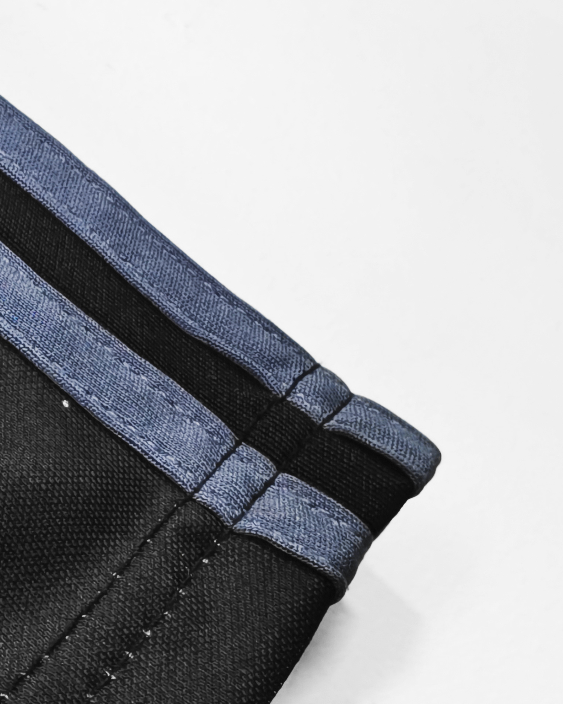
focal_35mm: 47
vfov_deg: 38.7
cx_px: -40
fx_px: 979
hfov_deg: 29.3
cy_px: 510
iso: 485
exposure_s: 1/100
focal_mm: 2.59
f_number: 2.2
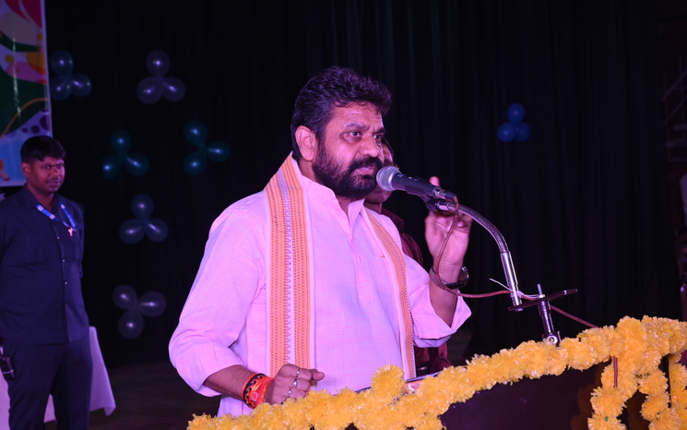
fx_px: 1330
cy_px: 222
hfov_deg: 29.0
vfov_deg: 18.4
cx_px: 345
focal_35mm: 71
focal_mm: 69
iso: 200
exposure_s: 1/50
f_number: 8
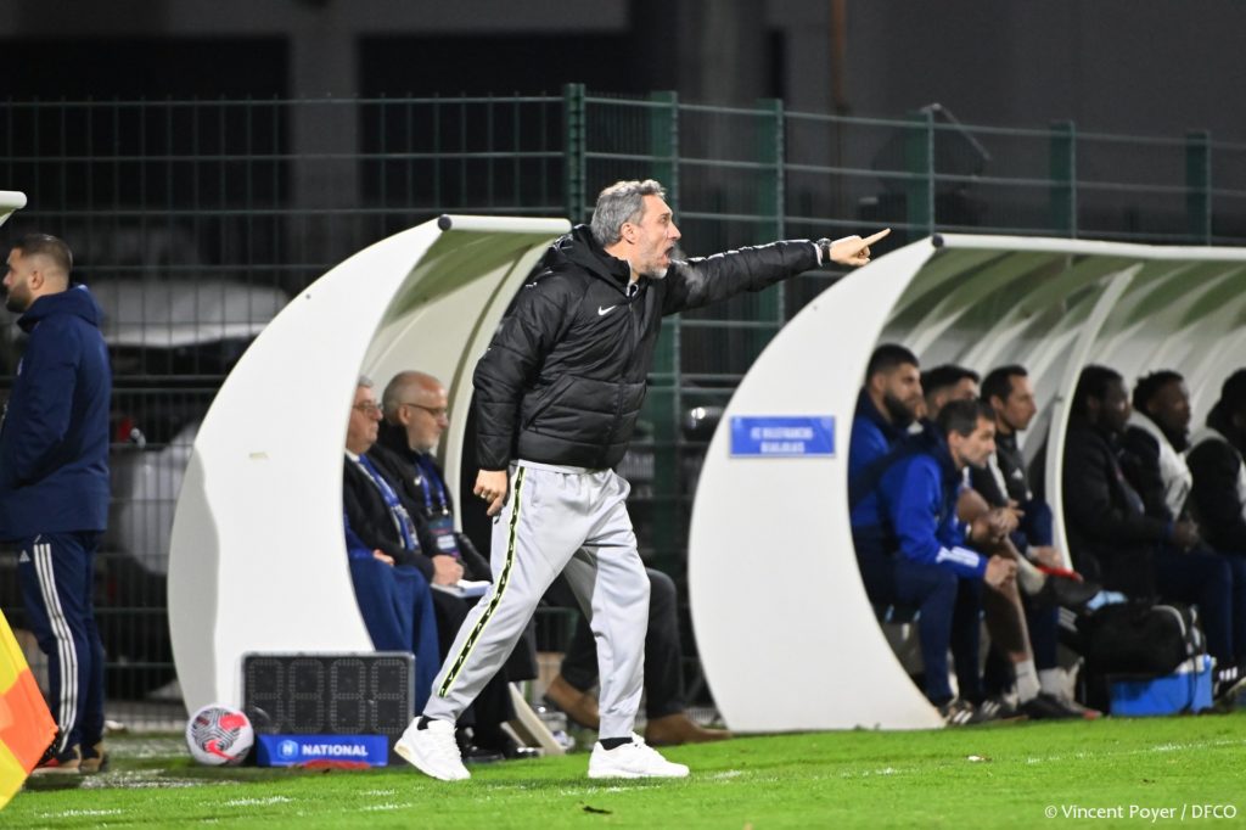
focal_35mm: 400
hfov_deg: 5.2
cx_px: 623
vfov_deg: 3.4
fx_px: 13839
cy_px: 415
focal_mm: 400
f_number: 4
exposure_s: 1/500
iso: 5000
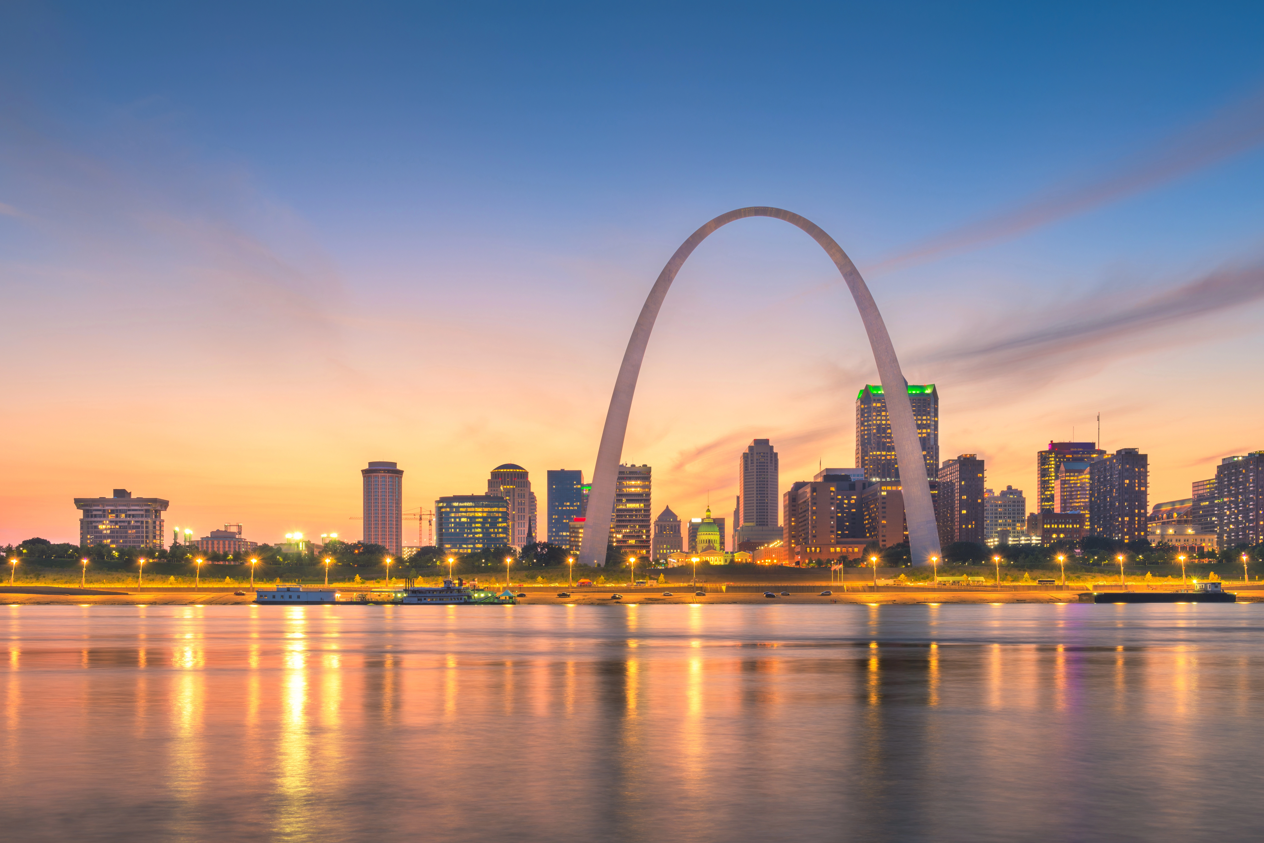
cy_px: 422
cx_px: 632
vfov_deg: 38.9
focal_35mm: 34
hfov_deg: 55.8
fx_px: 1194
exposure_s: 30
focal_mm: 34
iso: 64
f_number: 13
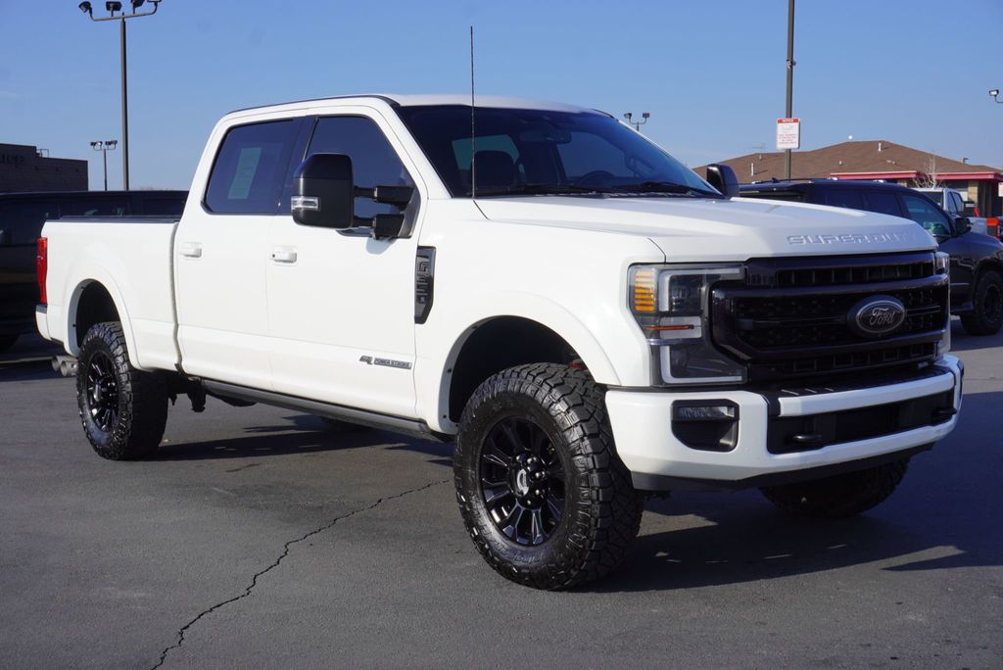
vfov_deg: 29.0
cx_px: 502
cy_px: 335
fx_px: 1296
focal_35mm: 46
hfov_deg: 42.3
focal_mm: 31
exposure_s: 1/160
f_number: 11
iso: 100
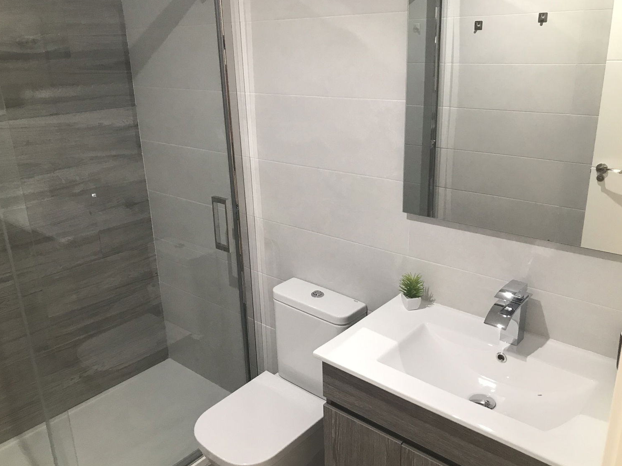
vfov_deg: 46.8
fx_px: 539
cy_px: 233
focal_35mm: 30
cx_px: 311
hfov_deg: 60.0
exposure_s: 1/17
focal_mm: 3.99
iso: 64
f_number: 1.8
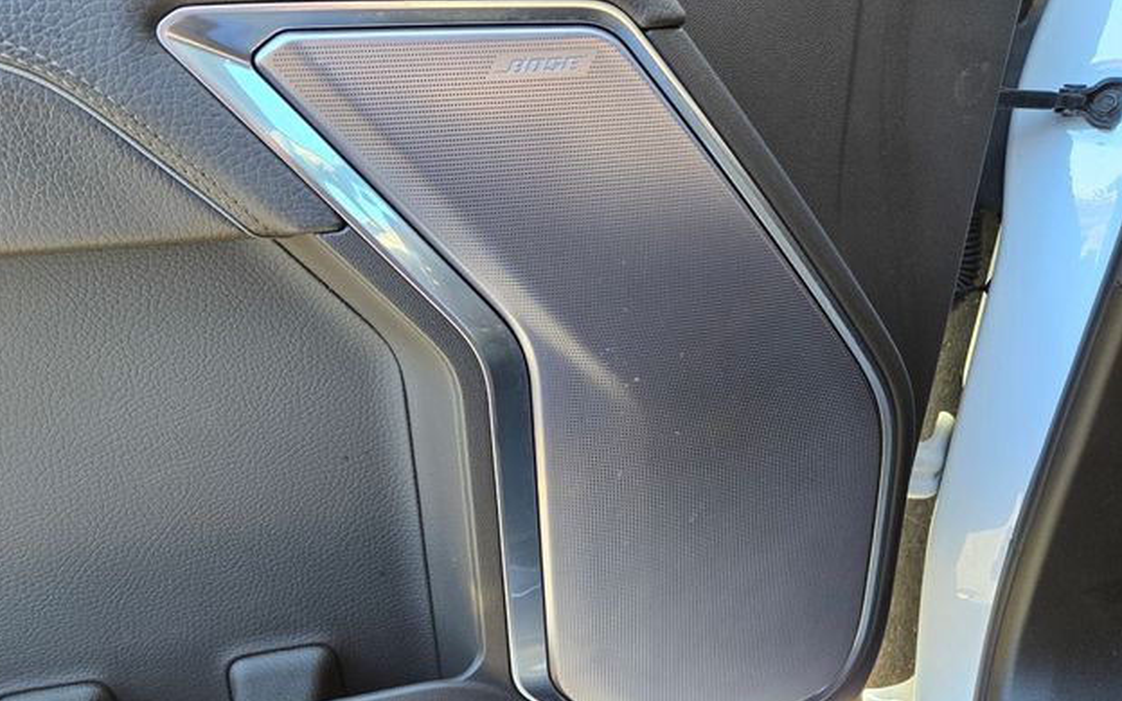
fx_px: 764
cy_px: 399
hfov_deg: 72.5
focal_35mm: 25
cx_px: 563
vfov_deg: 49.1
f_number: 1.8
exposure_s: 1/180
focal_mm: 5.4
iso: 200
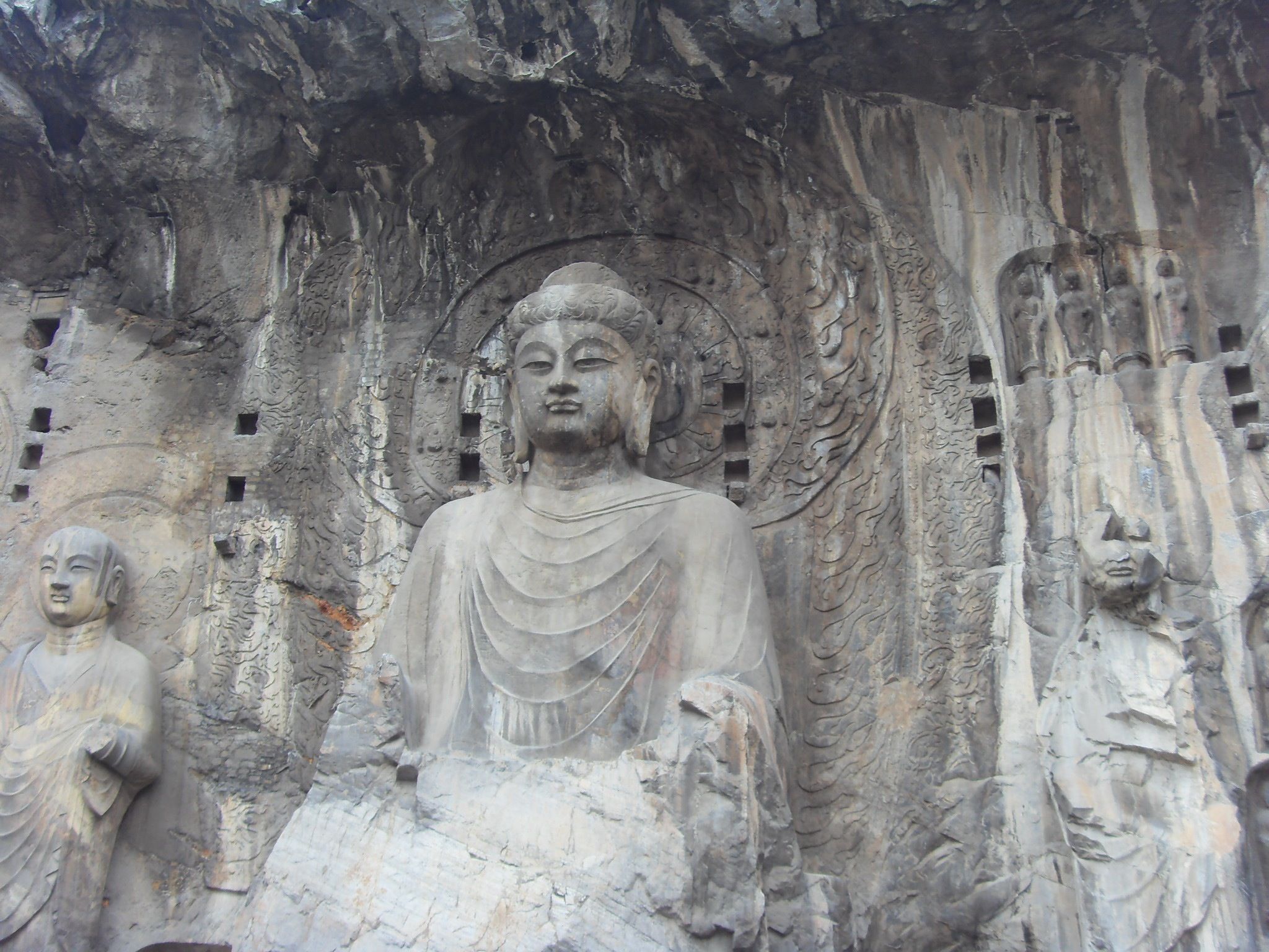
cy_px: 476
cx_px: 634
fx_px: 1430
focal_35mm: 39
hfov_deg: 47.9
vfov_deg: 36.8
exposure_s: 1/60
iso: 100
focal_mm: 6.6
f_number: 3.5
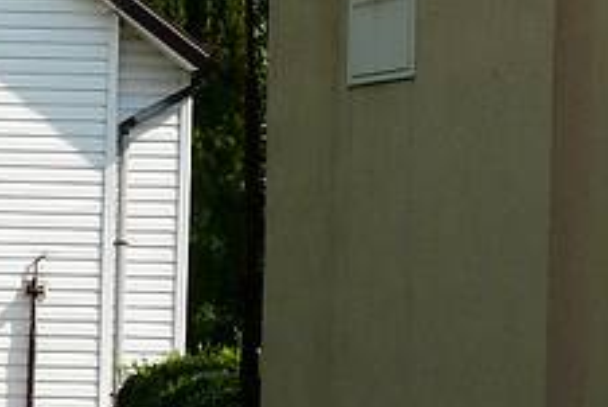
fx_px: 2180
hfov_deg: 14.8
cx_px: -293
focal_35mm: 129
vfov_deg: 10.6
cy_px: 332
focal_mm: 5.7
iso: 100
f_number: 5.6
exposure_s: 1/320
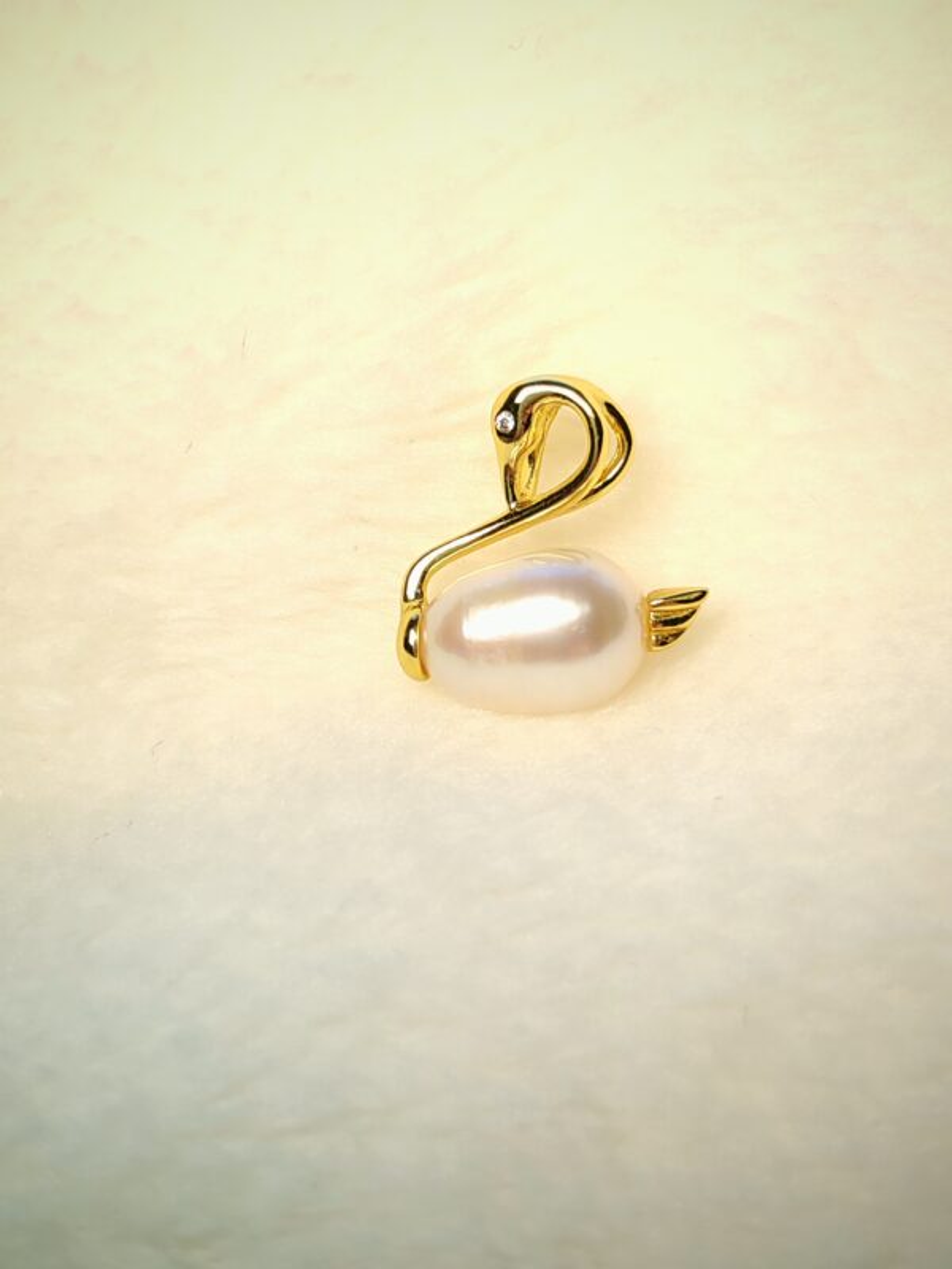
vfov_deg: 28.6
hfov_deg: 21.6
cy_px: 634
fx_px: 2493
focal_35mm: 68
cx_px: 476
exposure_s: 1/130
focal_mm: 5.52
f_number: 1.95
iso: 50
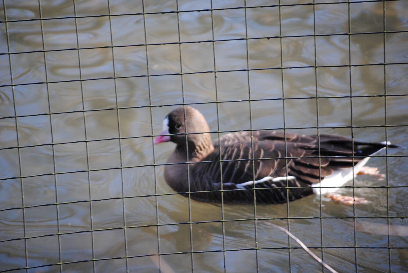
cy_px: 136
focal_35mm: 202
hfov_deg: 10.1
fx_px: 2298
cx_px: 204
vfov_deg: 6.8
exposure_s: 1/200
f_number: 5
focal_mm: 135
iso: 400
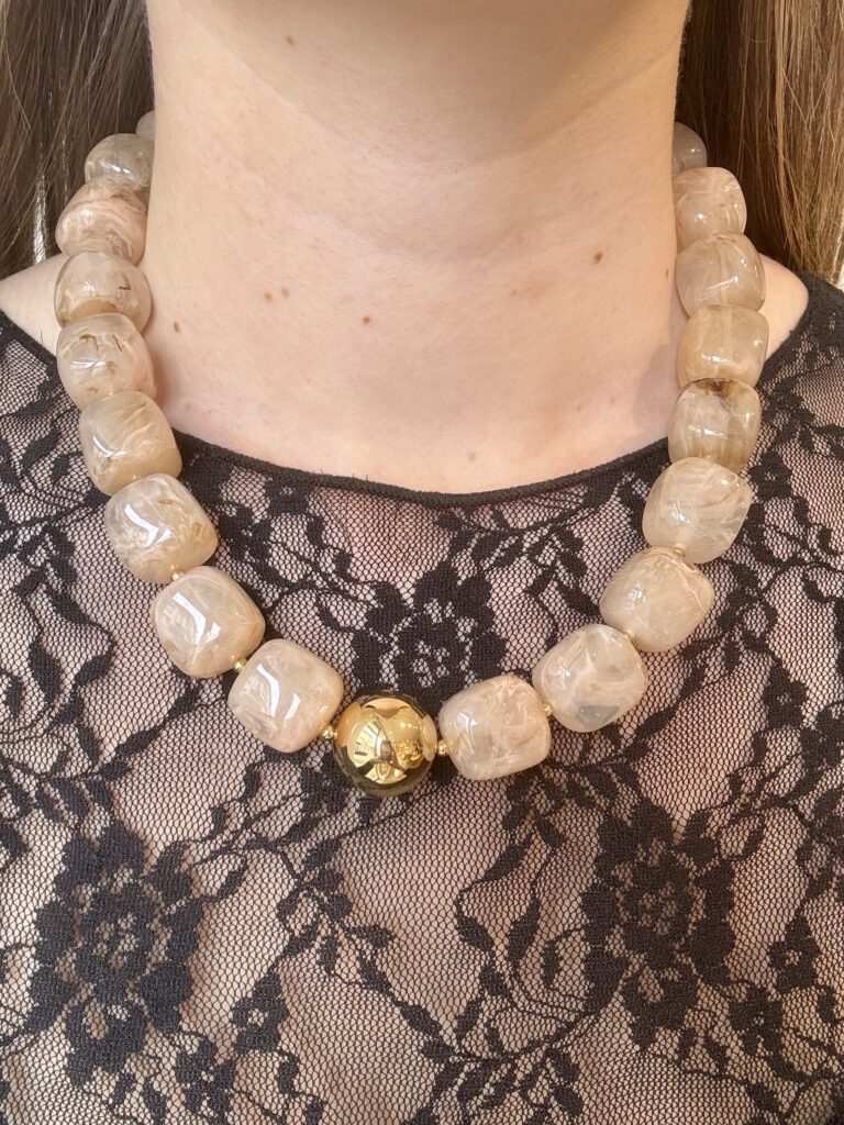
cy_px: 562
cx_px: 422
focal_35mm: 30
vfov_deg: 60.0
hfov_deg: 46.8
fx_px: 975
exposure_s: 1/121
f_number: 1.9
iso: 50
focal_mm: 2.69
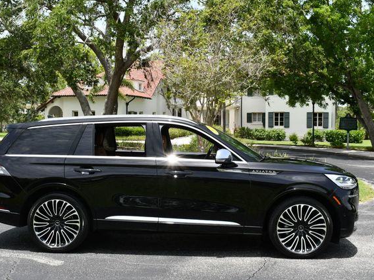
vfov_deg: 30.2
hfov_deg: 39.6
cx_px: 168
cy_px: 139
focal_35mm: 48
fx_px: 518
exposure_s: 1/250
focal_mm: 22
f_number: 8
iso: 140
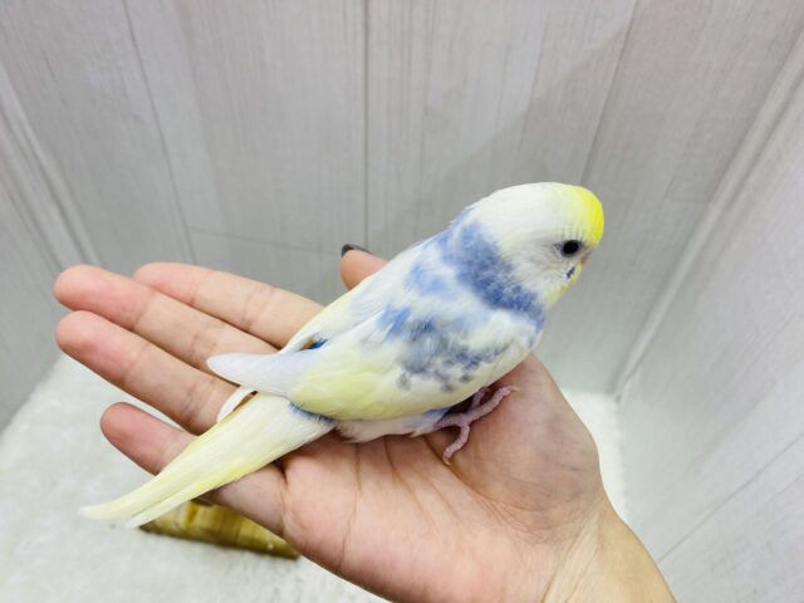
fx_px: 581
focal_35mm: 25
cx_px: 402
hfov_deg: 69.4
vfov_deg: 54.9
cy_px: 302
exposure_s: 1/100
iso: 64
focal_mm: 4.25
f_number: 1.8
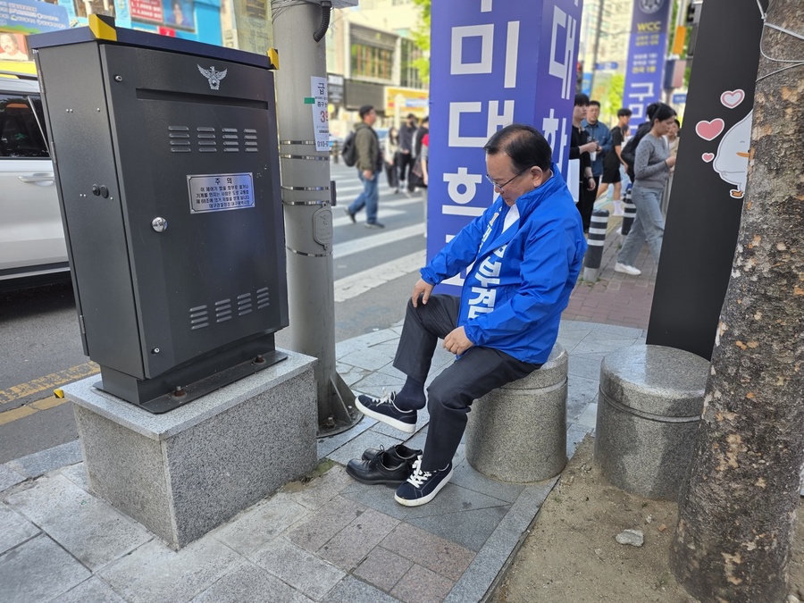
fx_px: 534
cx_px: 402
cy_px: 302
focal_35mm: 23
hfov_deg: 73.9
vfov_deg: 58.9
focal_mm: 6.25
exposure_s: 1/180
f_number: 1.7
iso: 32
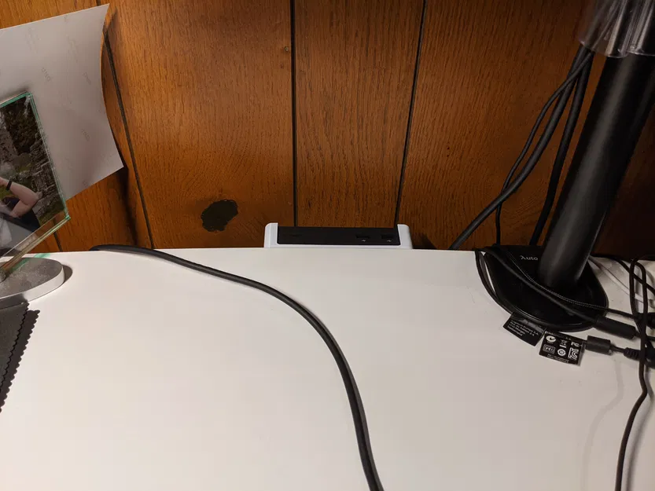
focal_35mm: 27
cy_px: 246
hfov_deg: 65.3
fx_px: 511
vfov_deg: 51.4
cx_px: 328
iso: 90
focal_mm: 4.44
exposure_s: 1/24
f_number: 1.8
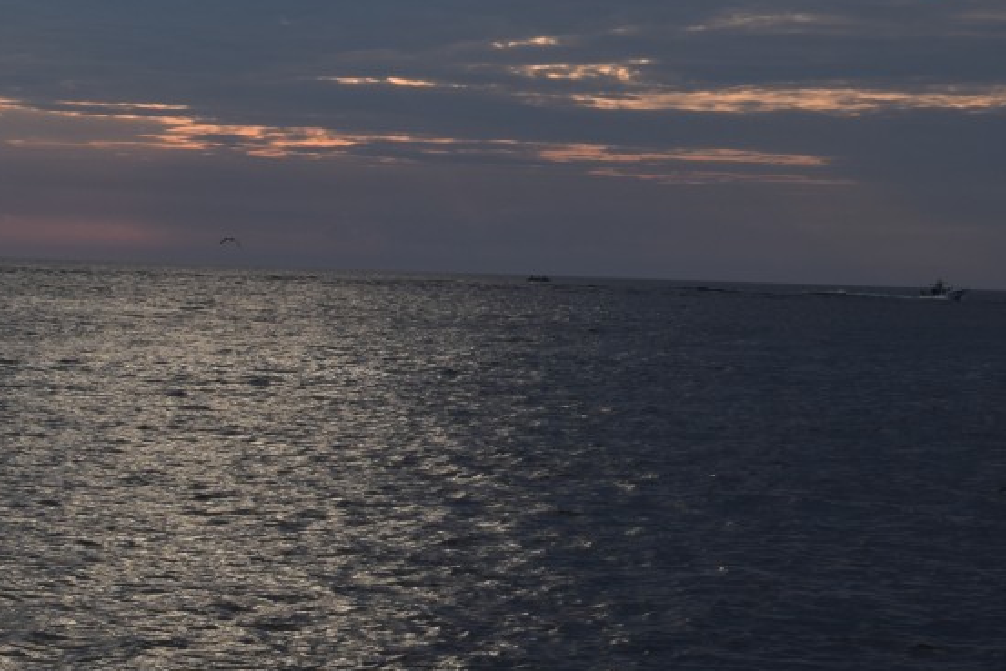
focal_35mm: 106
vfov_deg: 12.7
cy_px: -76
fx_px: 2969
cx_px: 982
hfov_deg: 18.8
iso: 100
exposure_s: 1/200
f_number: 11
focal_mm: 29
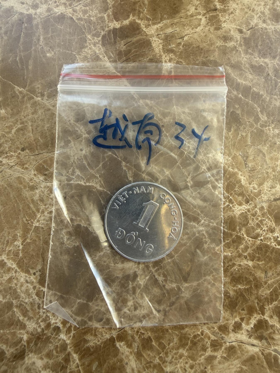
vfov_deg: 71.6
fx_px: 259
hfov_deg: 56.8
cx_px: 140
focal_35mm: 24
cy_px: 186
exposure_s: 1/99
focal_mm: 2.22
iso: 64
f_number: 2.2
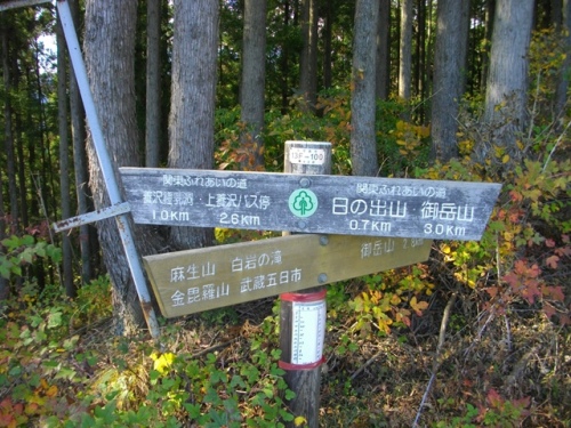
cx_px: 286
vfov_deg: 44.2
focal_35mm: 32
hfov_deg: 56.8
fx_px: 528
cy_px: 214
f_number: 2.9
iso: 100
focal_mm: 5.7
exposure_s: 1/100
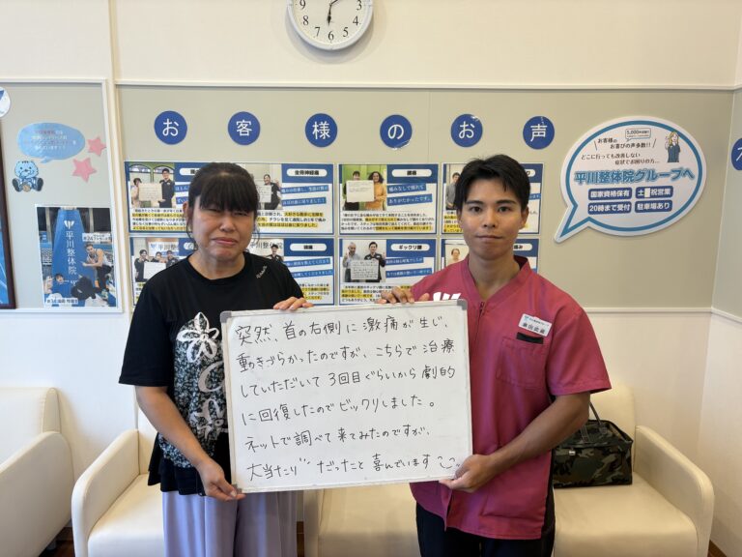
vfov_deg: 53.1
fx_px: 557
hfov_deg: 67.3
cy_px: 278
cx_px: 371
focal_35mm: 26
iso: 80
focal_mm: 5.96
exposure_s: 1/120
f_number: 1.6
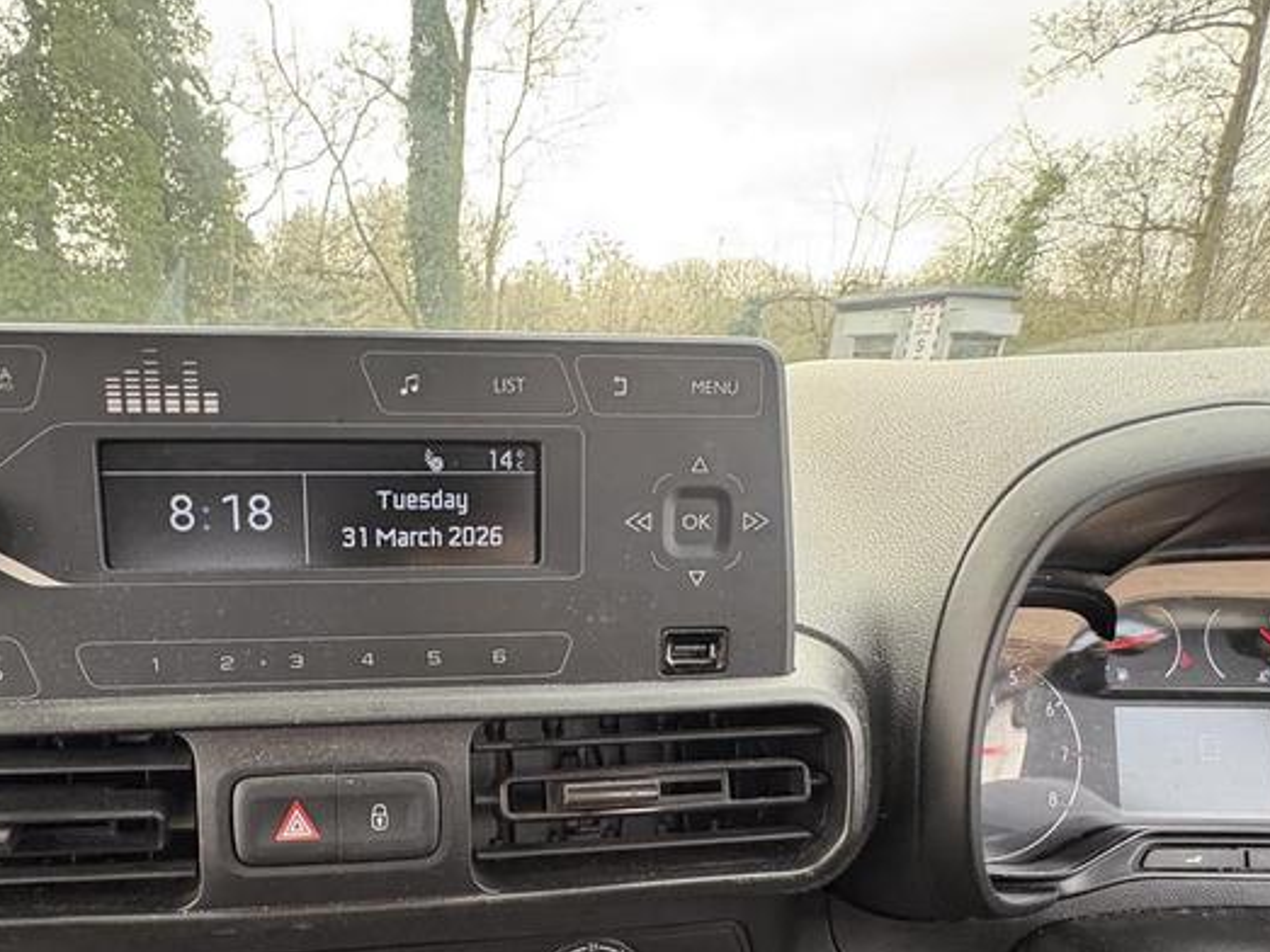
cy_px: 726
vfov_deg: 53.9
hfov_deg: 69.9
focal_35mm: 24
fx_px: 880
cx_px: 444
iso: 200
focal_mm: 2.22
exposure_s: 1/99
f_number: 2.2
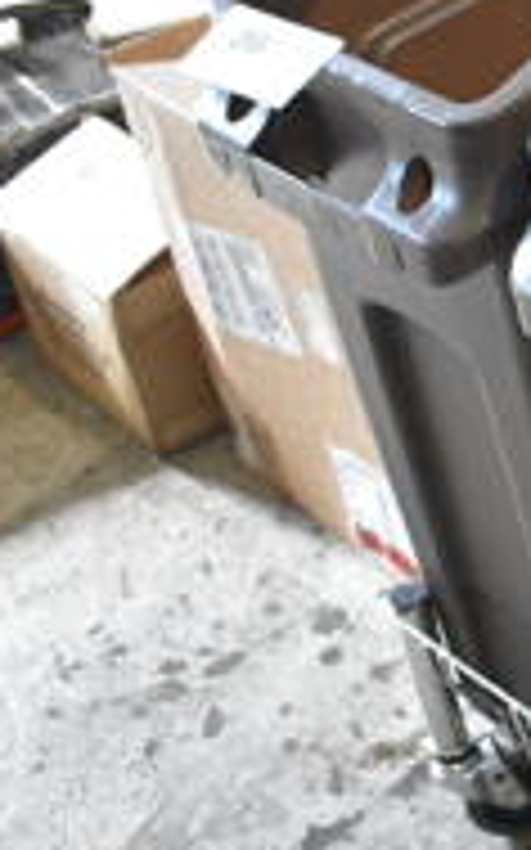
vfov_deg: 23.3
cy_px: 360
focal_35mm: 89
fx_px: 2062
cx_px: 1098
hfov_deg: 12.7
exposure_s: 1/125
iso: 3200
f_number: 3.5
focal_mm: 18
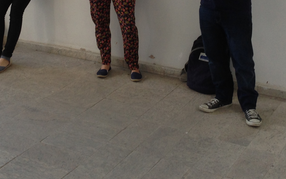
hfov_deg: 26.4
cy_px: -9
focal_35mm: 78
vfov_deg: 16.3
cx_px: 109
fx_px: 608
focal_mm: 4.12
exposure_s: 1/20
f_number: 2.4
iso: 50
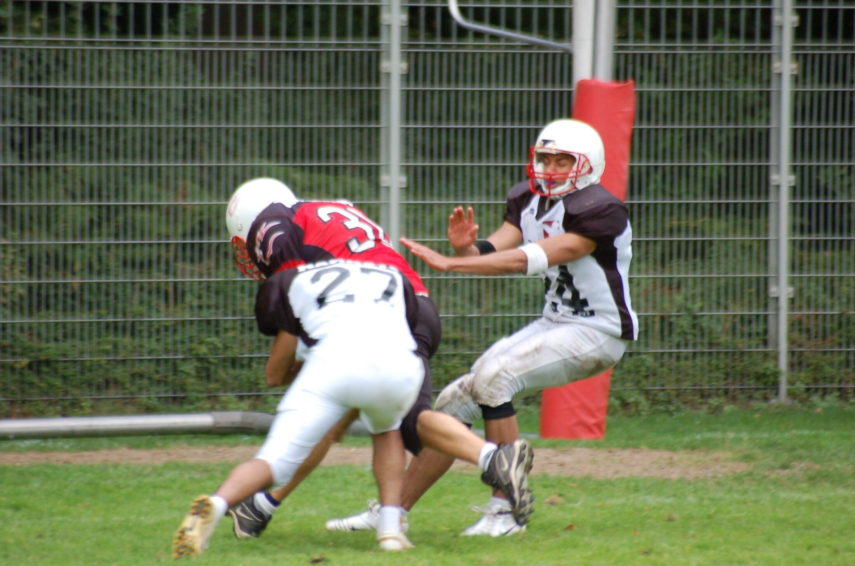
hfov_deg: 4.6
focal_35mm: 450
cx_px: 428
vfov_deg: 3.0
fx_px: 10667
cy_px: 283
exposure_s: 1/400
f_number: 5.6
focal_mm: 300
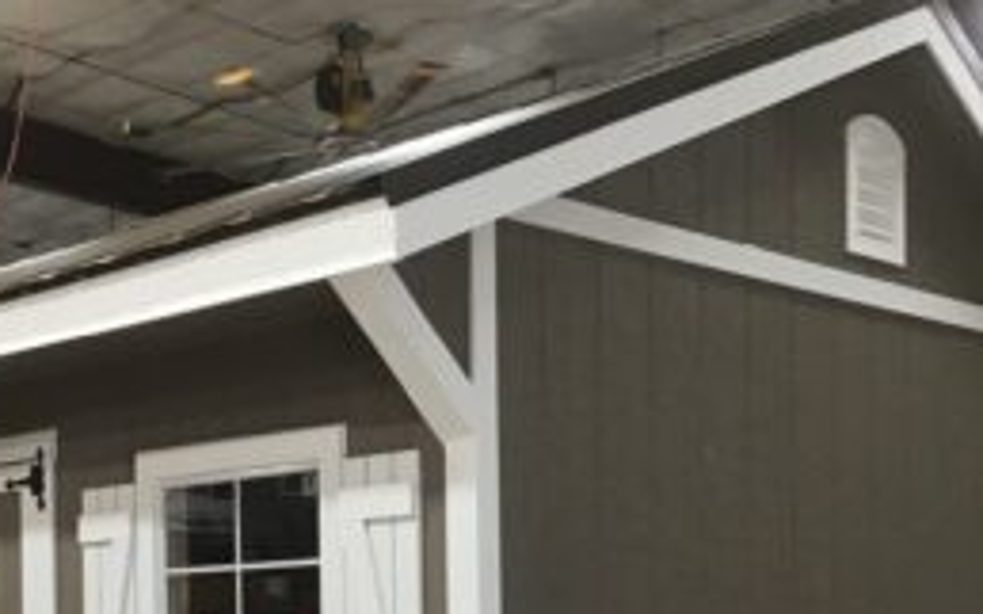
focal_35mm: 65
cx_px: 309
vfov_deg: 19.4
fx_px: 1741
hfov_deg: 31.2
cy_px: 627
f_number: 2.4
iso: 80
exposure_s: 1/30
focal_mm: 3.3
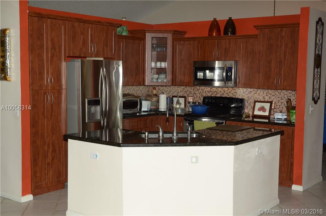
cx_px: 163
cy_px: 108
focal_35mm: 51
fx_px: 461
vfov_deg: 26.4
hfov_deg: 39.0
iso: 125
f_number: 5.6
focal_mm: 34
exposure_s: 1/60
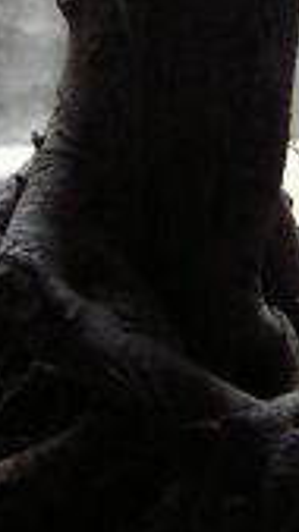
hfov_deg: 8.7
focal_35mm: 139
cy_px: -76
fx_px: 1960
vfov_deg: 15.0
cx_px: 233
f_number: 2.8
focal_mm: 5.6
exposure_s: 1/42.5
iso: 100
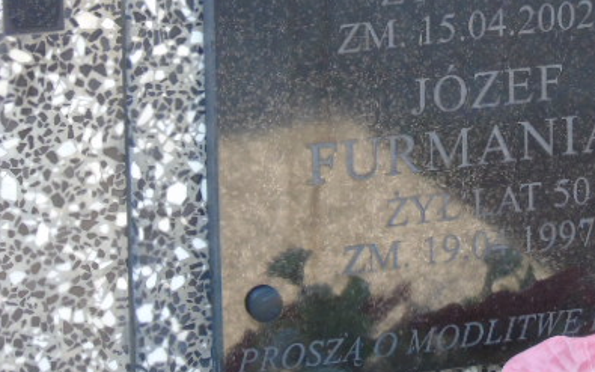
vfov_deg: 4.7
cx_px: 425
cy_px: 32
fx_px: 4509
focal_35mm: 278
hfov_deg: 7.5
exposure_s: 1/125
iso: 400
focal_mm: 29
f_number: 4.9
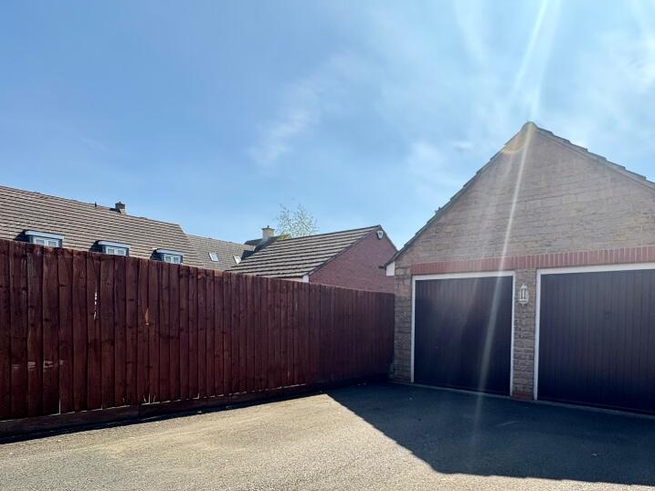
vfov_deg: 64.3
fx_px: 379
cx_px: 452
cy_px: 328
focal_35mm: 20
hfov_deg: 78.3
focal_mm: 2.22
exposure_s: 1/1126
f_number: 2.2
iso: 64
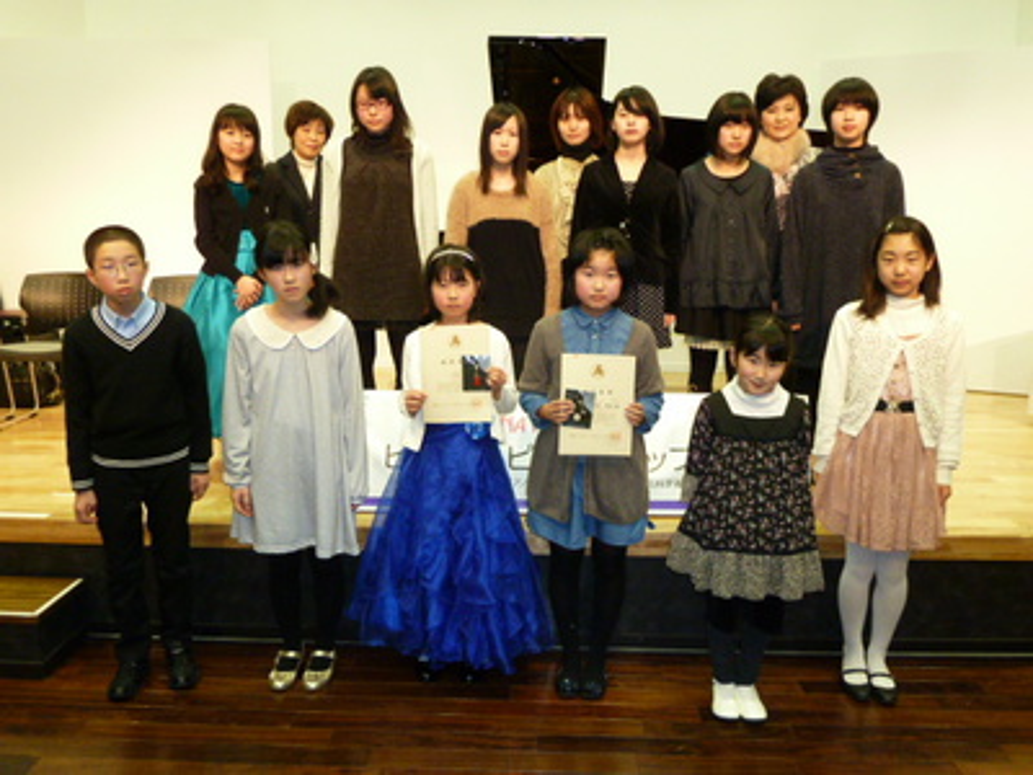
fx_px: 865
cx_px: 516
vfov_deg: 48.2
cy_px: 388
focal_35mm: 29
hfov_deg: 61.7
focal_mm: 4.7
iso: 400
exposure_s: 1/30
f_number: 3.4
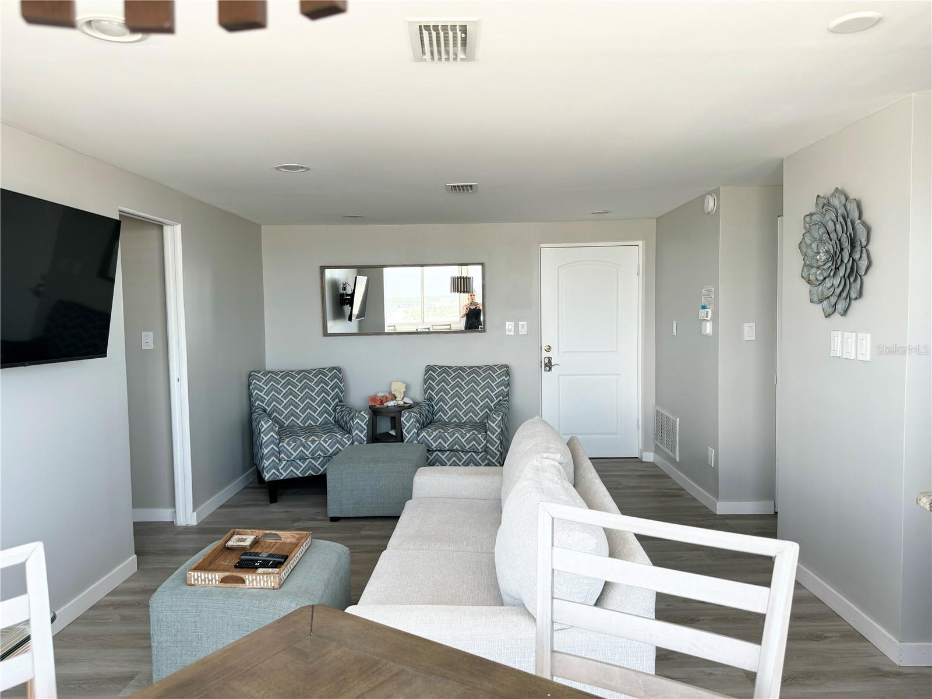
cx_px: 466
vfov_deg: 56.8
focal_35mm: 24
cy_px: 350
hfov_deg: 71.6
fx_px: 646
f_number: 1.78
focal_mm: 6.76
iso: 64
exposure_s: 1/204
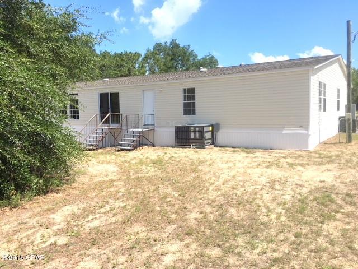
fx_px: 300
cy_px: 134
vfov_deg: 48.2
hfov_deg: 61.7
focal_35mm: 29
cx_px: 179
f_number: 2.2
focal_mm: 4.15
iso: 25
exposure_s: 1/1570
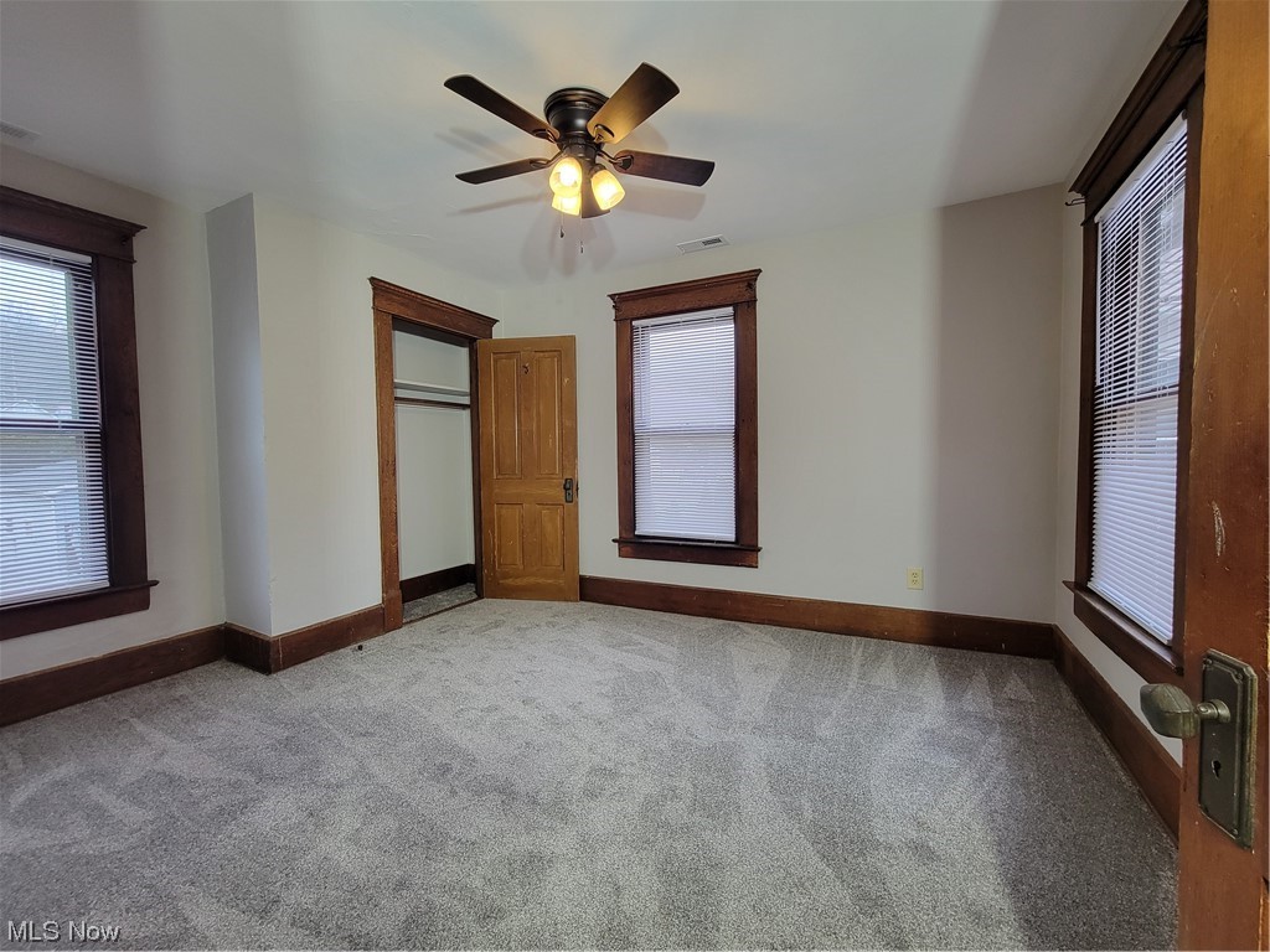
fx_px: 477
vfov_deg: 89.9
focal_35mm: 13
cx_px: 635
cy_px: 476
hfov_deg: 106.2
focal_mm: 2.2
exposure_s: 1/60
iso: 160
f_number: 2.2
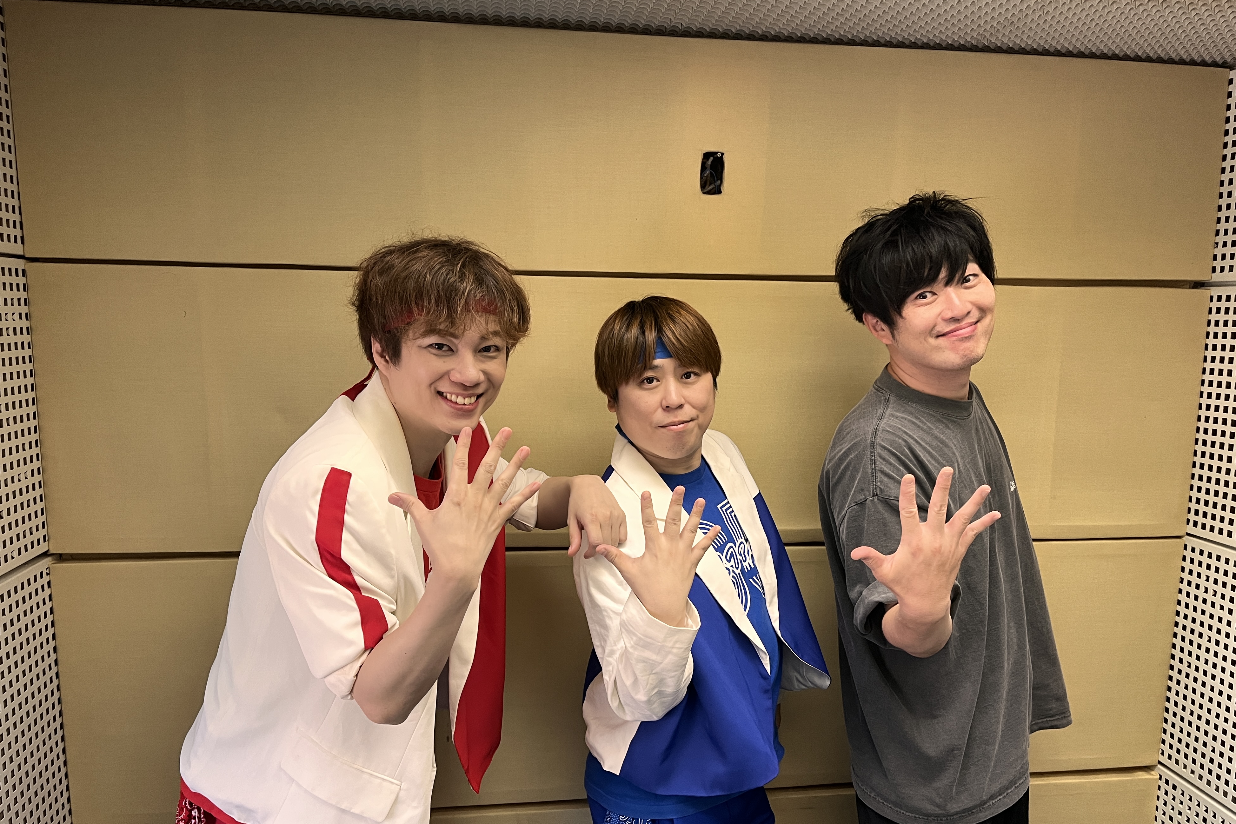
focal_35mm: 28
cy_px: 476
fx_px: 961
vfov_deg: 46.2
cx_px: 629
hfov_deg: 65.5
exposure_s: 1/50
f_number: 1.6
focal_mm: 5.1
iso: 200
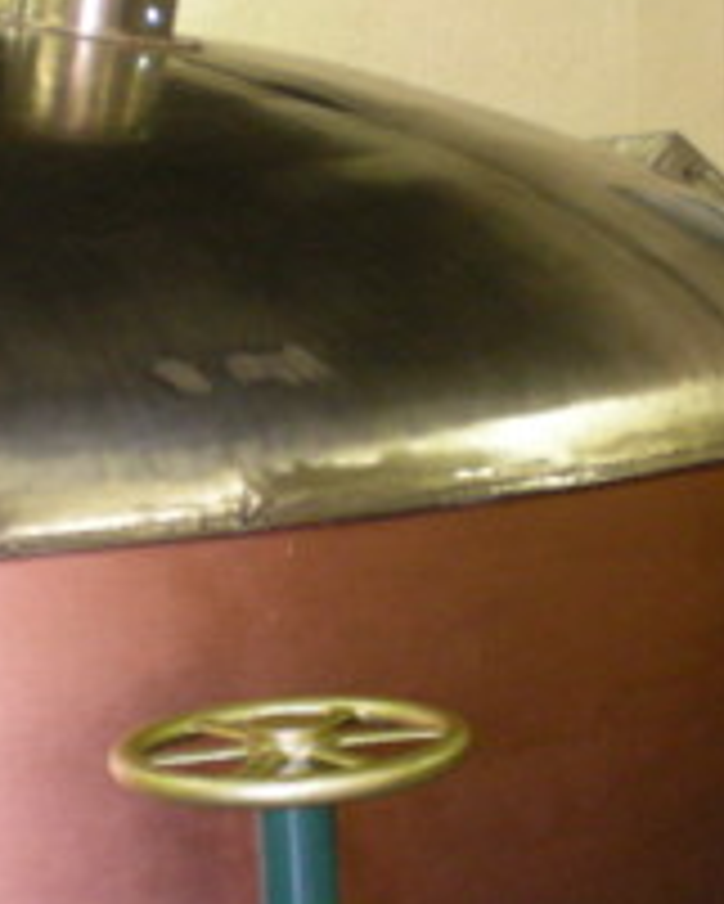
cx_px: 468
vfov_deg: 23.0
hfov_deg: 18.5
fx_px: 2221
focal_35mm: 83
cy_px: 463
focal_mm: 6.3
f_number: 3.1
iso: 379
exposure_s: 1/15
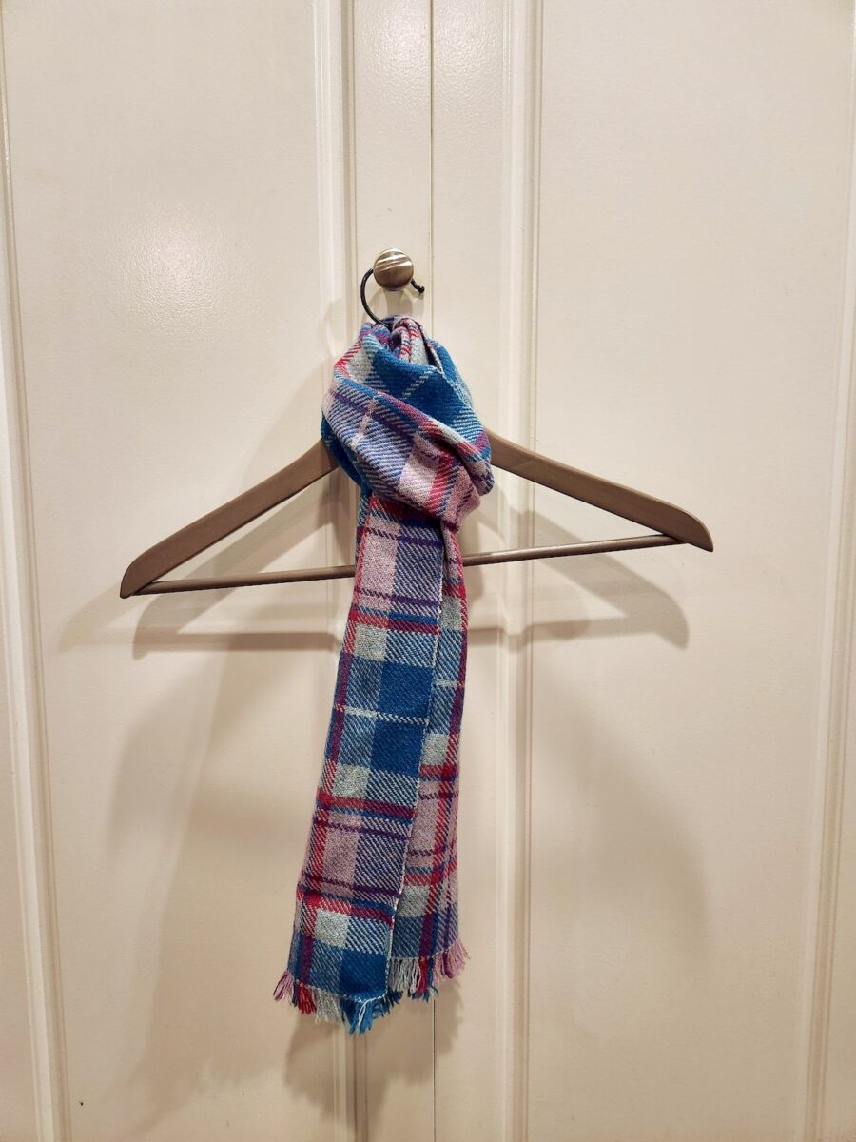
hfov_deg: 58.9
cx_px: 428
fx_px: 758
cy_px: 571
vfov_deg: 73.9
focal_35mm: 23
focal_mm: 5.4
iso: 400
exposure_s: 1/120
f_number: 1.8
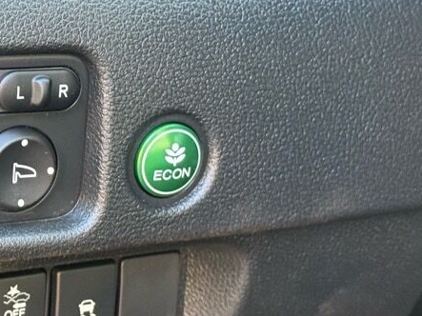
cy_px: 192
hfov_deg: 17.4
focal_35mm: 111
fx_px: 1353
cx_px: 33
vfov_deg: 13.3
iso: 250
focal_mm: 6.76
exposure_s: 1/52
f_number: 1.78
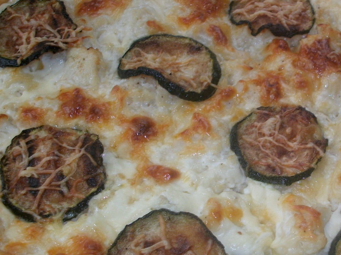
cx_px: 269
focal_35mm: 59
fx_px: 581
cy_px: 130
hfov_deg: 31.9
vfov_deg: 24.8
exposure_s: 1/40
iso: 125
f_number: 2.9
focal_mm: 5.7
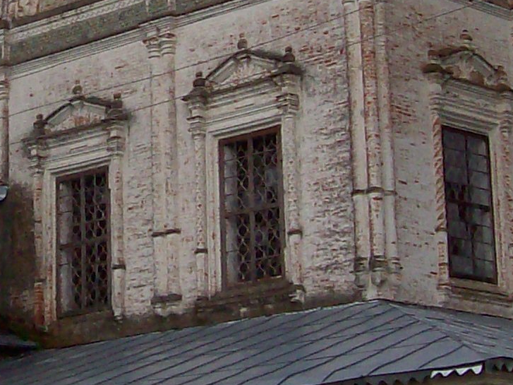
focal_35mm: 141
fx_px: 2089
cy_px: 57
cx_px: -11
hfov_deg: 13.8
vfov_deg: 10.5
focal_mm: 6
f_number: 4.8
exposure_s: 1/719
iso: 80
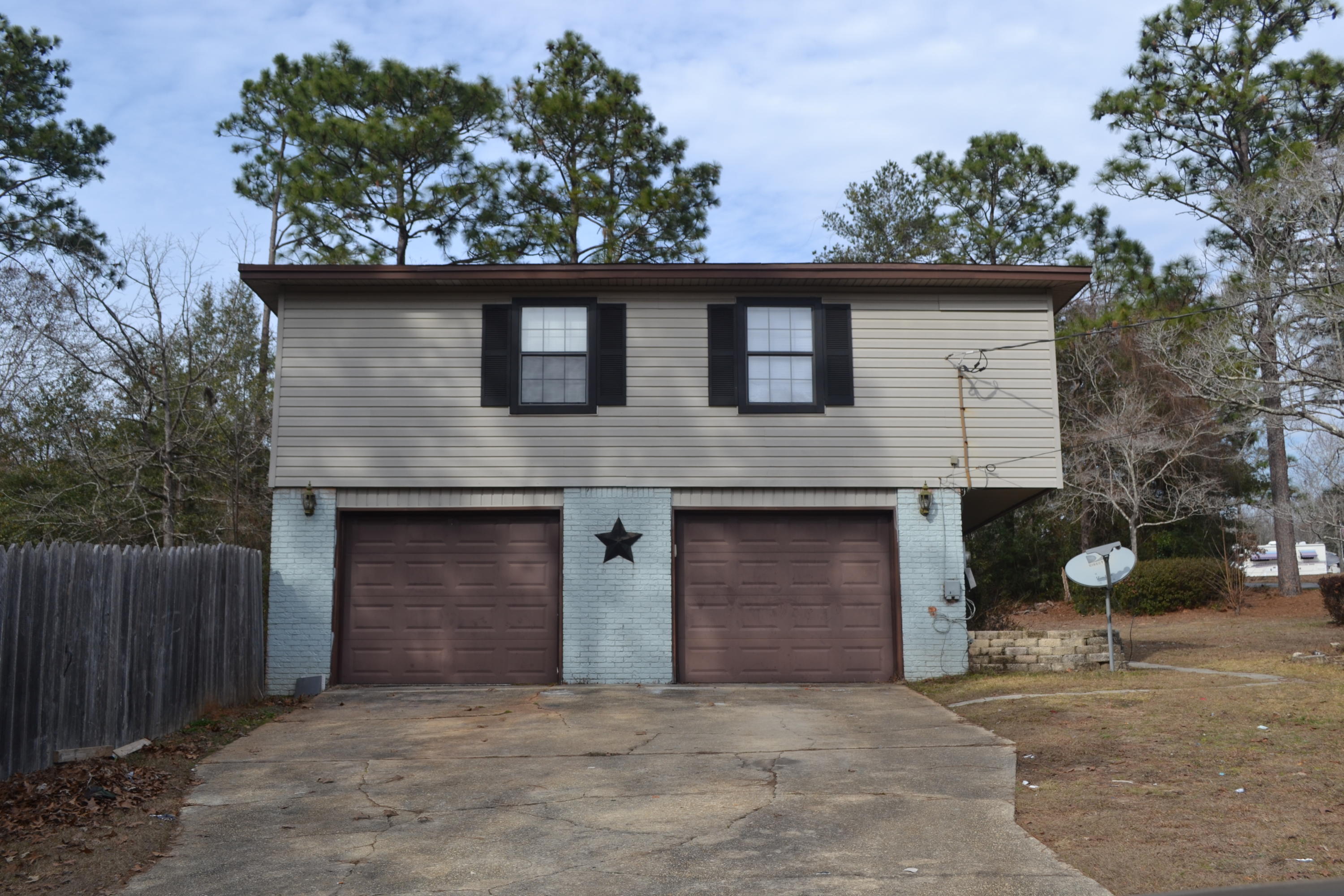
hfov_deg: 53.1
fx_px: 1344
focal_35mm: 36
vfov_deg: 36.9
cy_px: 448
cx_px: 672
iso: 100
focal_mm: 24
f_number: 7.1
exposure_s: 1/200
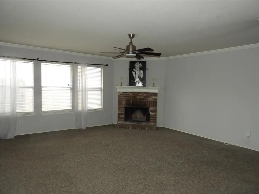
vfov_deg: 56.8
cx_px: 130
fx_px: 180
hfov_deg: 71.6
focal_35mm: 24
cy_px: 97
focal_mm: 4.3
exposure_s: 1/30
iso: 200
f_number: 3.3
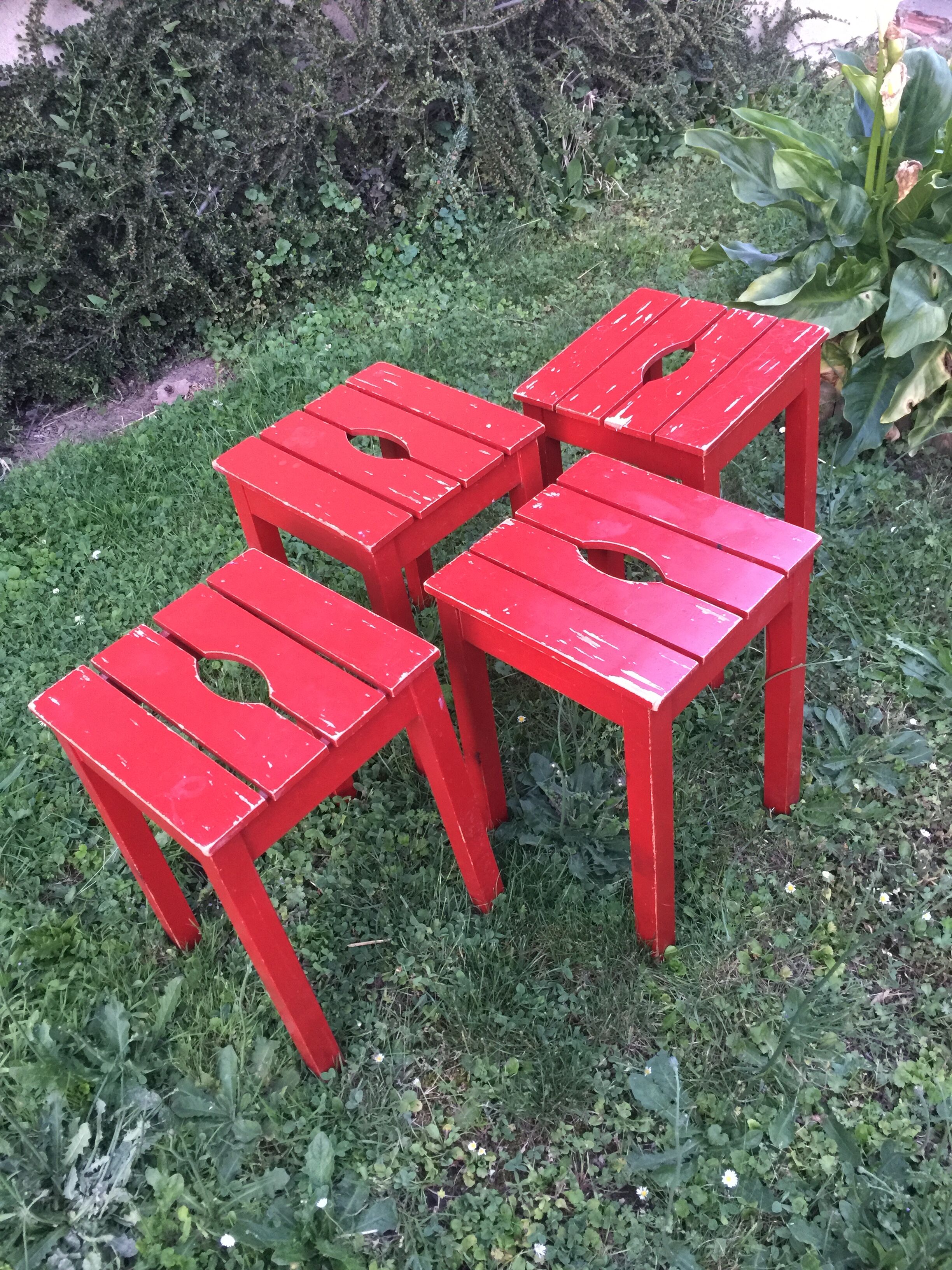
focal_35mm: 29
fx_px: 1063
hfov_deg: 48.2
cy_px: 635
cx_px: 476
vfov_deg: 61.7
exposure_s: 1/17
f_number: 2.2
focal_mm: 4.15
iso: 125
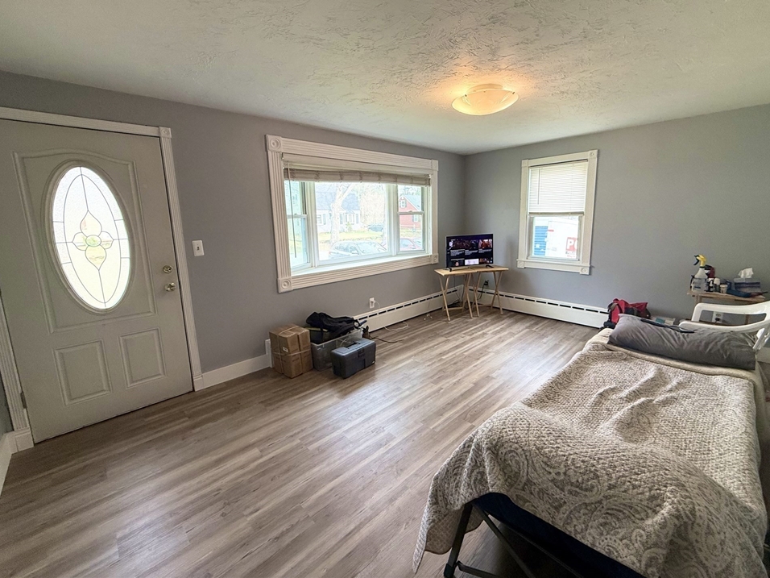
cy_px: 269
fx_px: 334
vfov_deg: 81.6
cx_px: 397
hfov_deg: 98.1
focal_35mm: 15
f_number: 2.2
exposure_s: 1/120
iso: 160
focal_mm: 2.22
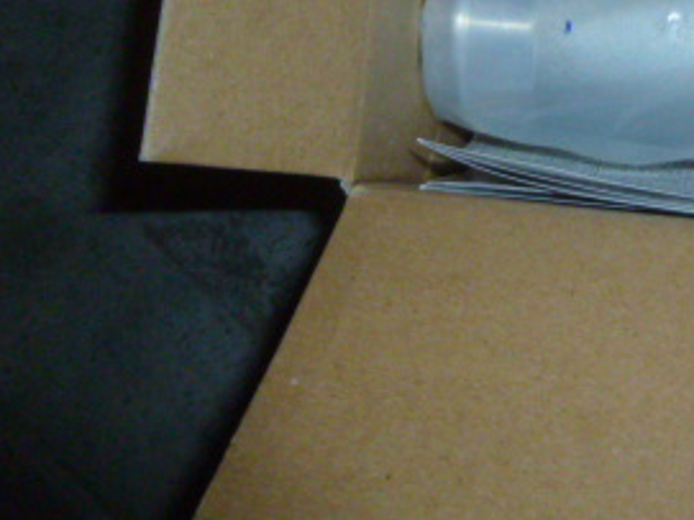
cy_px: 33
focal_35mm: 59
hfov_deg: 30.1
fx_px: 1182
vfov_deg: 24.0
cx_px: 717
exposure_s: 1/250
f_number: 3.1
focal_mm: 4.5
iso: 400
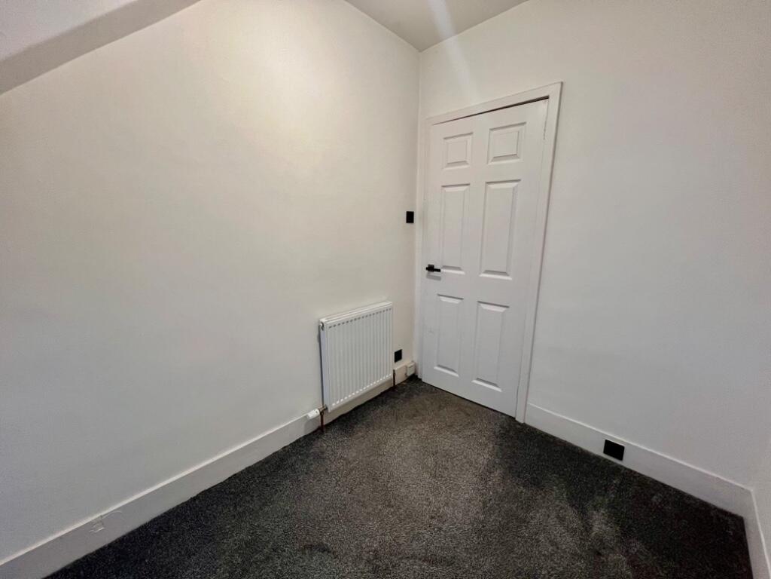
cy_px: 290
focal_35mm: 13
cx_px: 386
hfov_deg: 106.2
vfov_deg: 89.9
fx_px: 290
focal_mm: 1.57
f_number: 1.8
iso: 160
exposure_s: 1/50
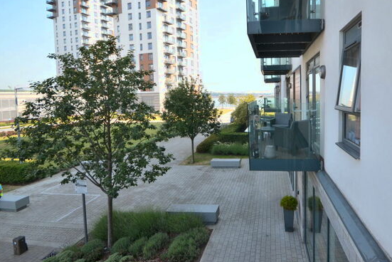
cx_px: 246
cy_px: 104
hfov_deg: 85.1
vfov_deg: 64.0
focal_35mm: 19
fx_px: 207
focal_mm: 10
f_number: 7.1
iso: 200
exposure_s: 1/200
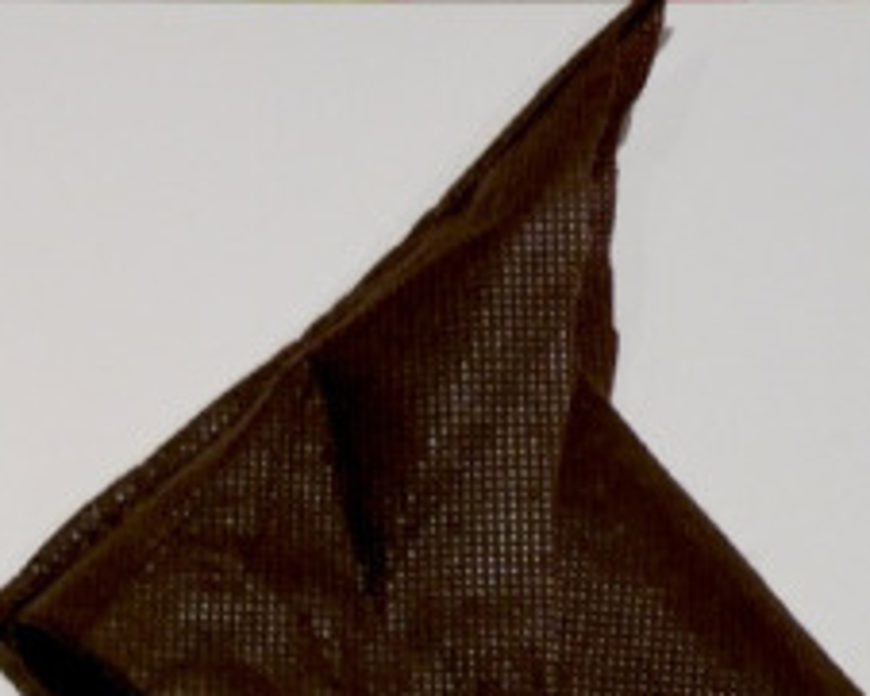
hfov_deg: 19.6
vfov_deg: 15.4
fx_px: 2473
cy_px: 861
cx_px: 81
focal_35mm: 96
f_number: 3
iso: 100
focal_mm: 6.5
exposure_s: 1/30
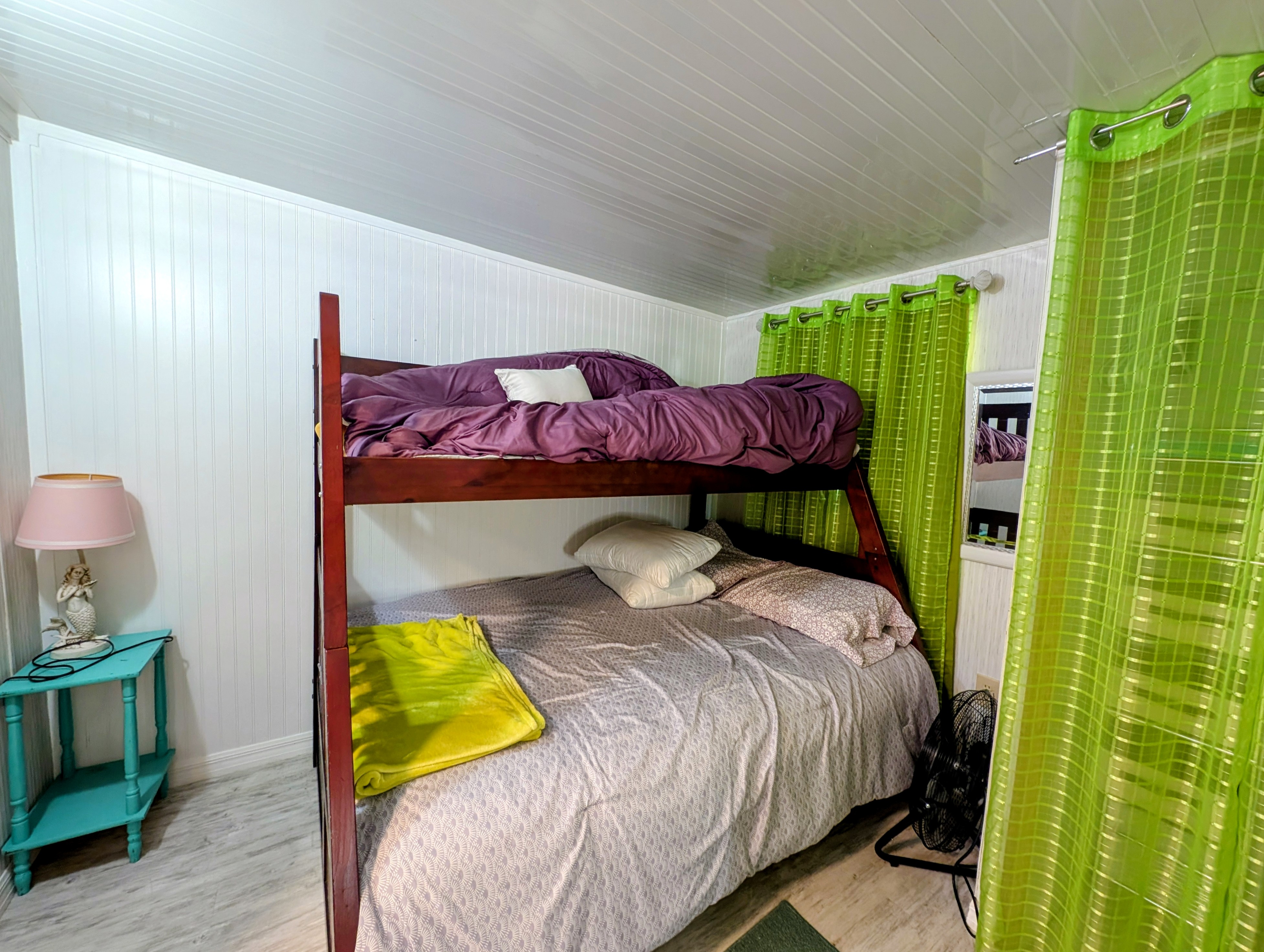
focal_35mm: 12
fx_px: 439
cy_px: 476
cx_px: 632
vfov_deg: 94.6
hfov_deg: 110.5
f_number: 1.95
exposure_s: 1/24
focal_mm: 2.23
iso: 127
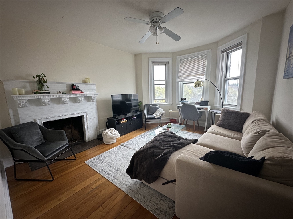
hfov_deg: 102.1
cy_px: 110
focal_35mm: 14
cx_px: 146
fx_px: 119
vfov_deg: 85.7
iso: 125
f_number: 2.2
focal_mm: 2.22
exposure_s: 1/120
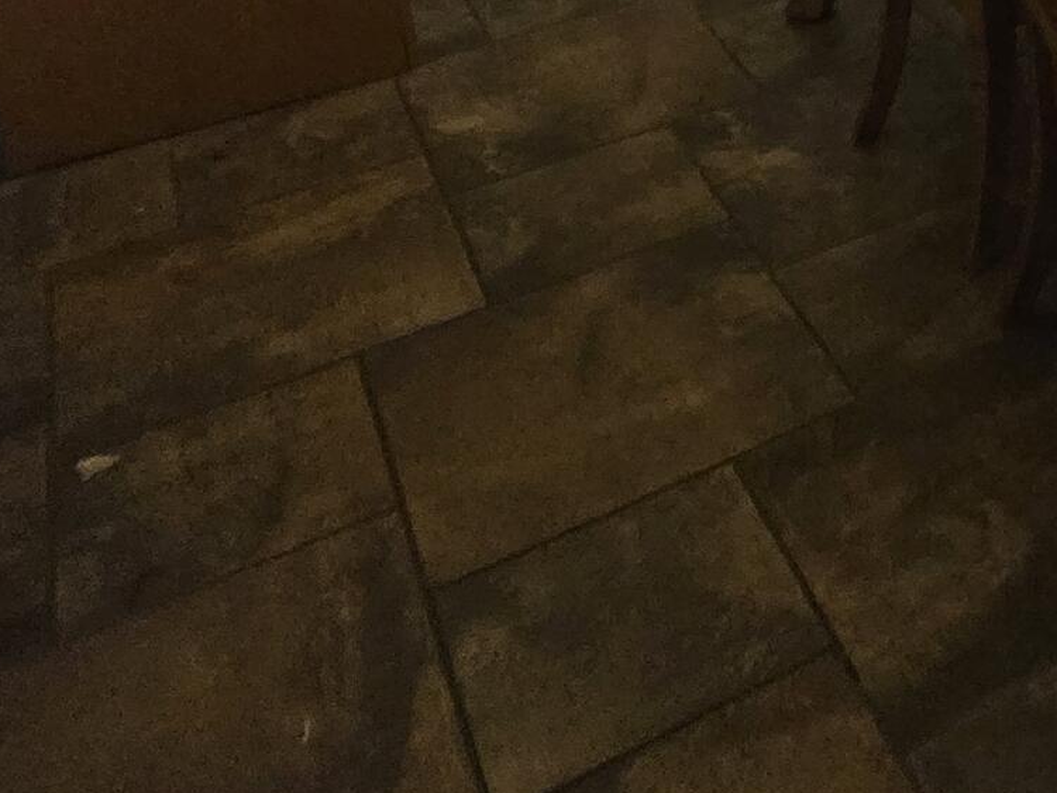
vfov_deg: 22.8
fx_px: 1588
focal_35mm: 52
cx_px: 1257
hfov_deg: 31.2
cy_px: -400
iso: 500
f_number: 2.2
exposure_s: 1/60
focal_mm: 1.7
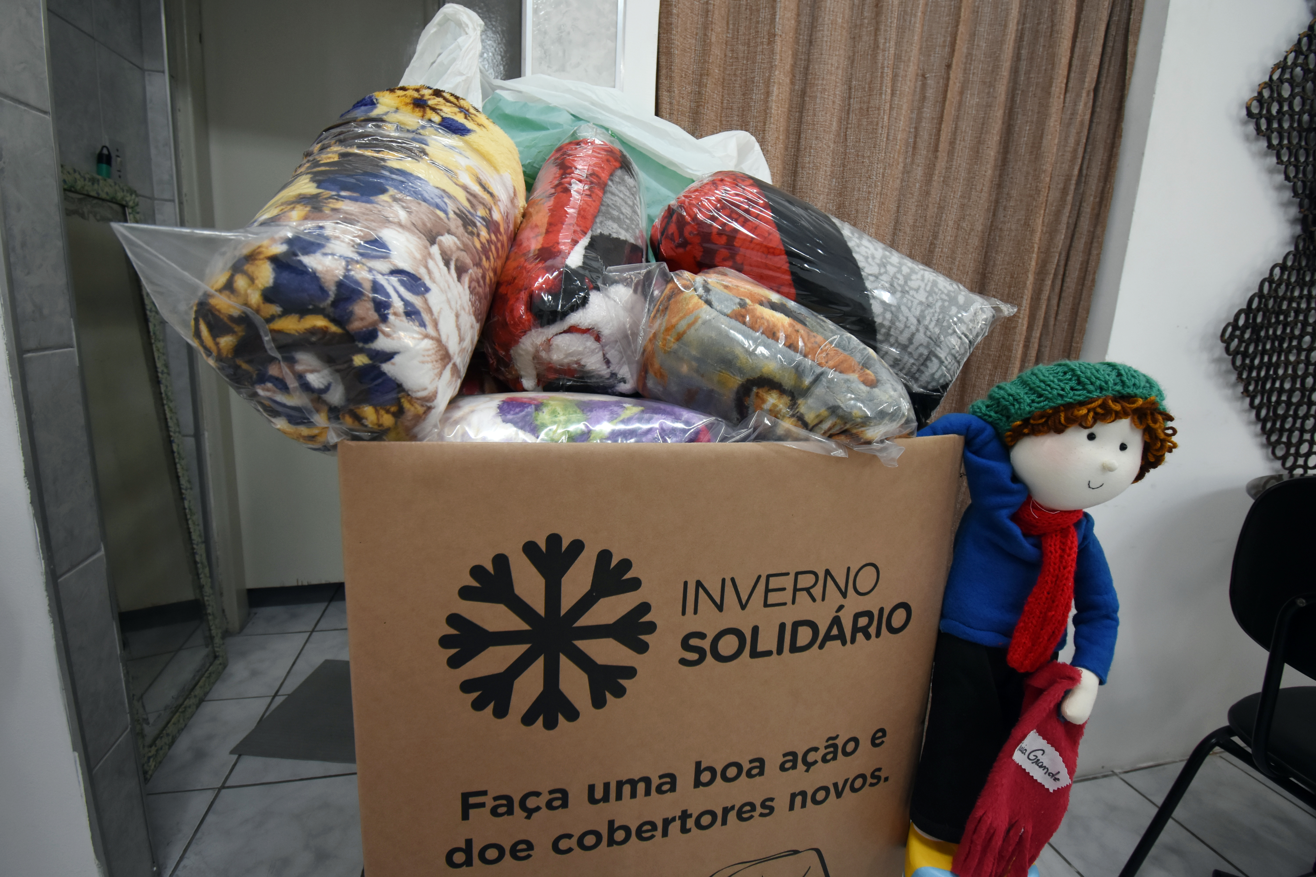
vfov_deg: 77.3
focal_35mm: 15
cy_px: 438
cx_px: 658
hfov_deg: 100.4
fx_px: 548
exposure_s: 1/60
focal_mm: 10
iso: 800
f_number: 5.6
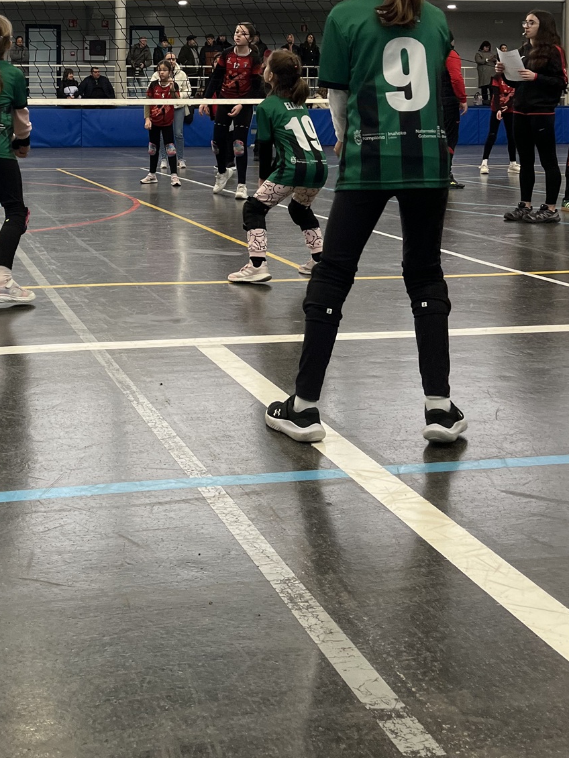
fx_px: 1008
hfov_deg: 30.5
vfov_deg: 39.3
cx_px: 92
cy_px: 133
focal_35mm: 46
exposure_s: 1/158
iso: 50
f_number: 1.6
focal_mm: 5.1
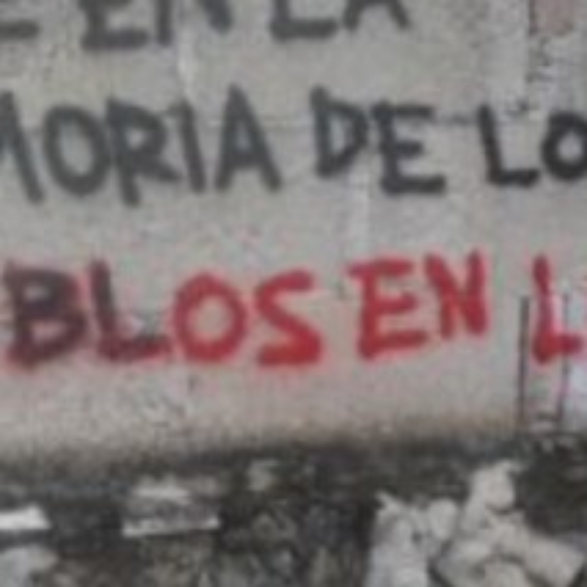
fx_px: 1324
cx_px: -1
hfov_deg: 23.9
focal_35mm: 69
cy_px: 198
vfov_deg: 24.9
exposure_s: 1/350
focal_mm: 4.9
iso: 80
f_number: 3.3
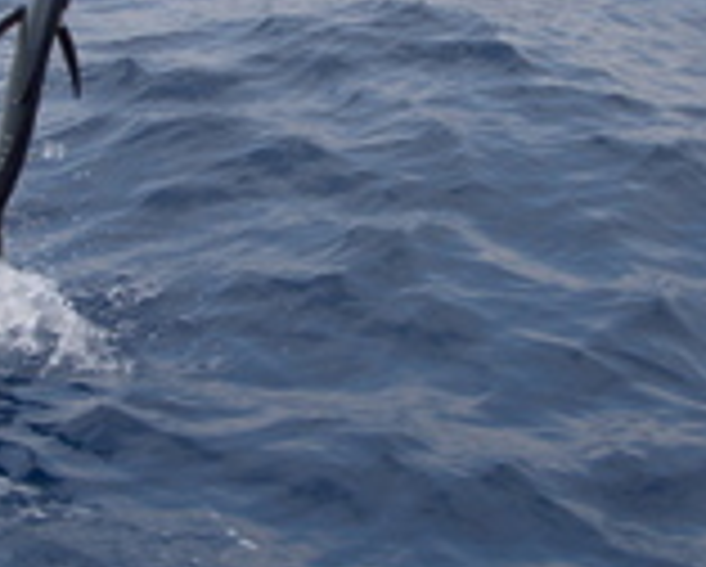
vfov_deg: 17.5
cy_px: 72
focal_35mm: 87
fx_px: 1820
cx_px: 252
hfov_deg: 21.9
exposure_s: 1/400
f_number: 4.3
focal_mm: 5.8
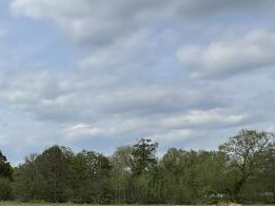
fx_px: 436
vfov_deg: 25.8
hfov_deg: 25.5
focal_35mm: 55
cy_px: 180
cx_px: -146
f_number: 2.2
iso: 50
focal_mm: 2.22
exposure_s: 1/2208
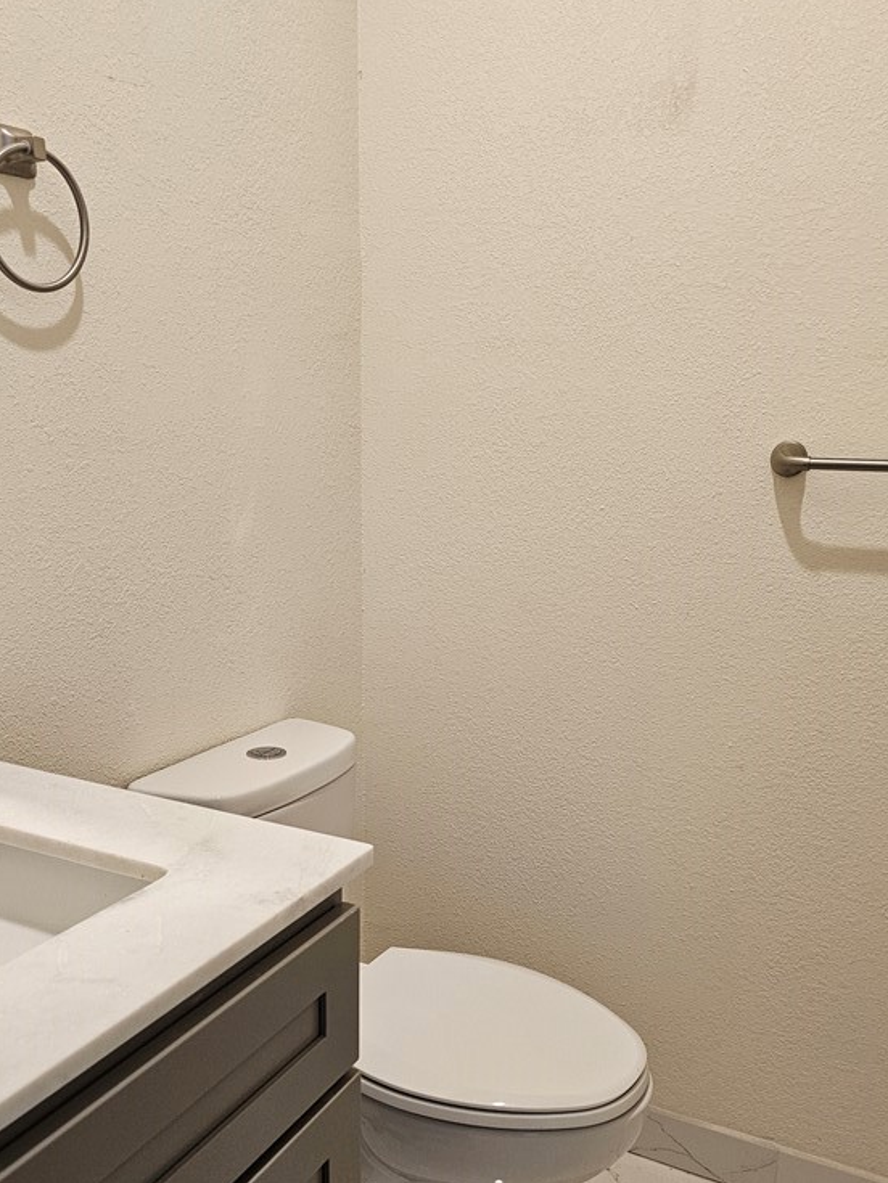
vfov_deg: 56.4
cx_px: 479
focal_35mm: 32
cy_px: 701
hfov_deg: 44.1
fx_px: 1095
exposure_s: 1/120
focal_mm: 6.3
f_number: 1.7
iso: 320
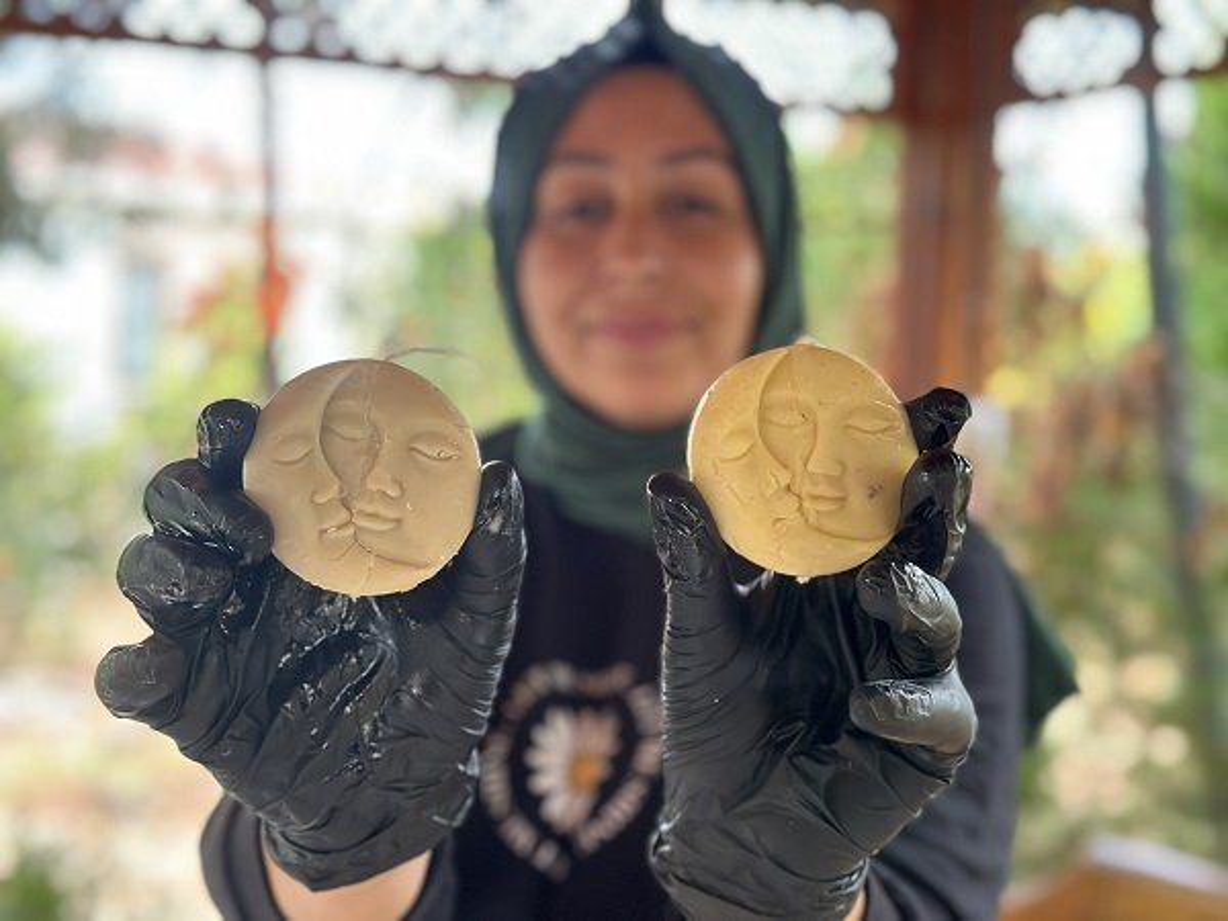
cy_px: 460
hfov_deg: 39.7
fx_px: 1703
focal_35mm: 48
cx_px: 614
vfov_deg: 30.3
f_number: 1.78
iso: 400
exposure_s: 1/45
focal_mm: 6.86
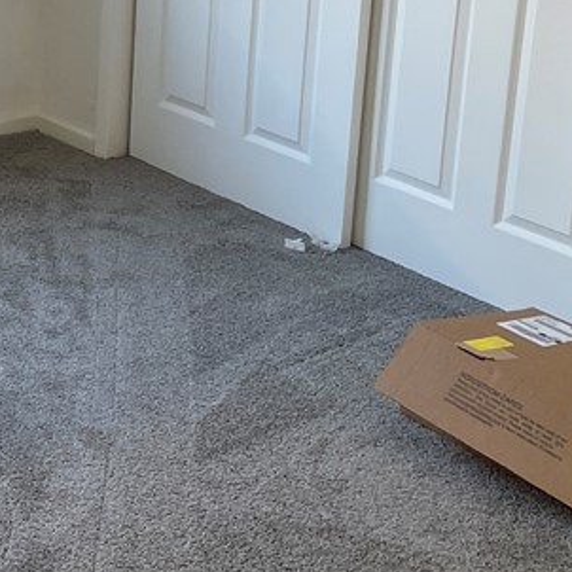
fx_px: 1458
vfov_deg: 21.4
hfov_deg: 19.6
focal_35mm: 78
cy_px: -6
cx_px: -261
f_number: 1.6
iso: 80
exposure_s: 1/121
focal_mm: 4.2
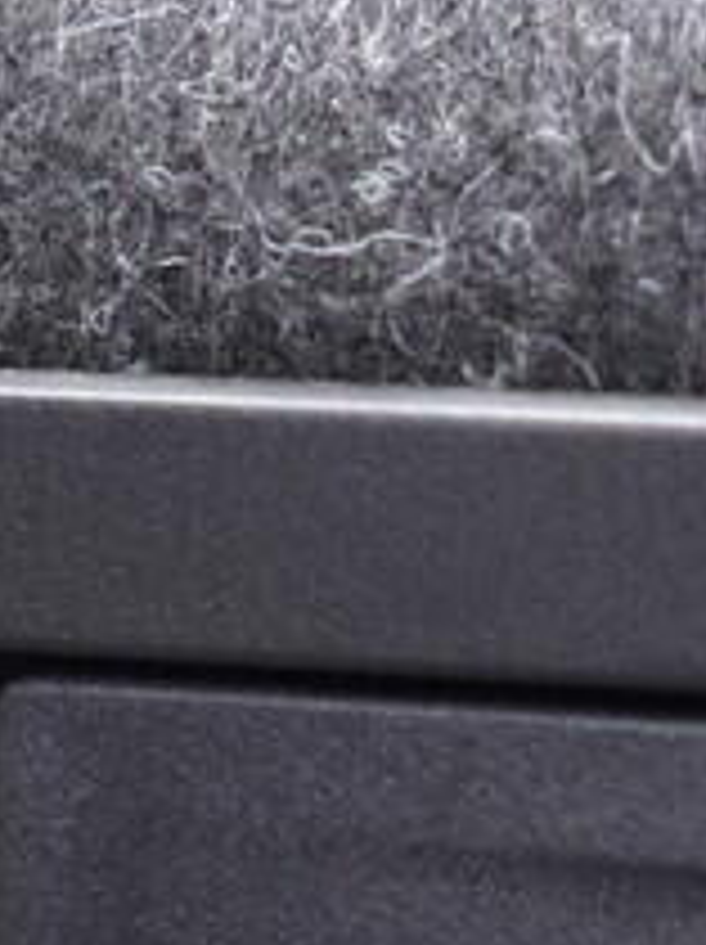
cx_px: 207
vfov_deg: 11.5
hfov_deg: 8.8
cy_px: 1168
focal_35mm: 169
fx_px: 4605
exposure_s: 1/40
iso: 800
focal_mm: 24
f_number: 2.8
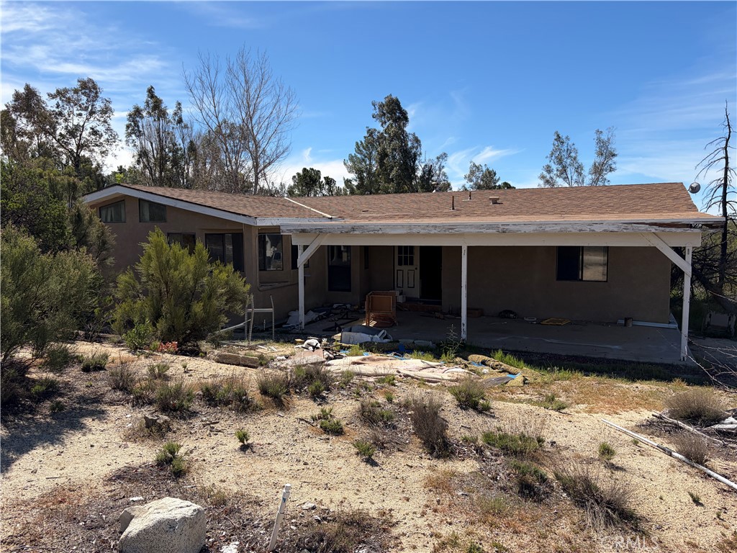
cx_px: 368
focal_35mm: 26
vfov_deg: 53.1
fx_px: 554
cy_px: 276
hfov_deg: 67.3
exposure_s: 1/4950
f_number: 1.6
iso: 64
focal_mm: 5.96
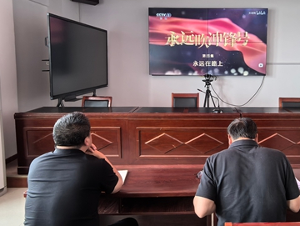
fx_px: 252
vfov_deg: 47.9
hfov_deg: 60.1
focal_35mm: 29
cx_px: 201
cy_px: 86
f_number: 2.2
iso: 160
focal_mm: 1.95
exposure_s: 1/50
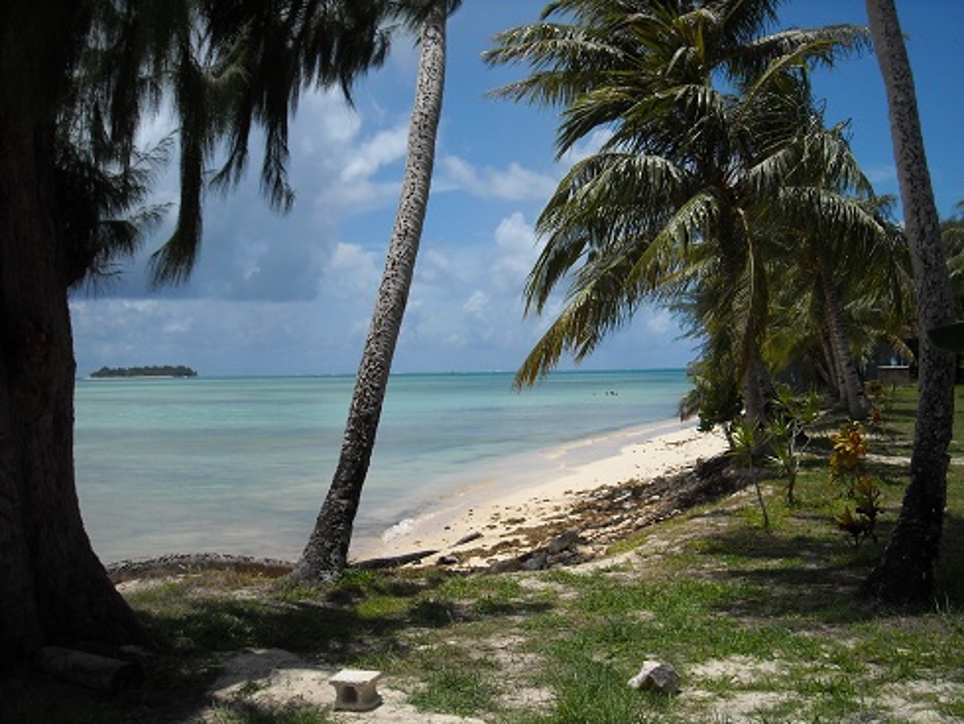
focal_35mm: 44
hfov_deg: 42.9
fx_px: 1226
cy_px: 362
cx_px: 482
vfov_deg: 32.9
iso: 64
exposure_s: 1/544
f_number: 6.1
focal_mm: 7.1
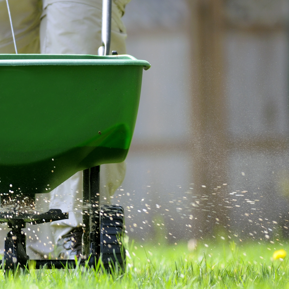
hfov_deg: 3.0
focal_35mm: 584
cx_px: -66
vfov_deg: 3.0
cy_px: 157
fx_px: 5517
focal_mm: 175
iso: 200
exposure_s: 1/500
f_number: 2.8
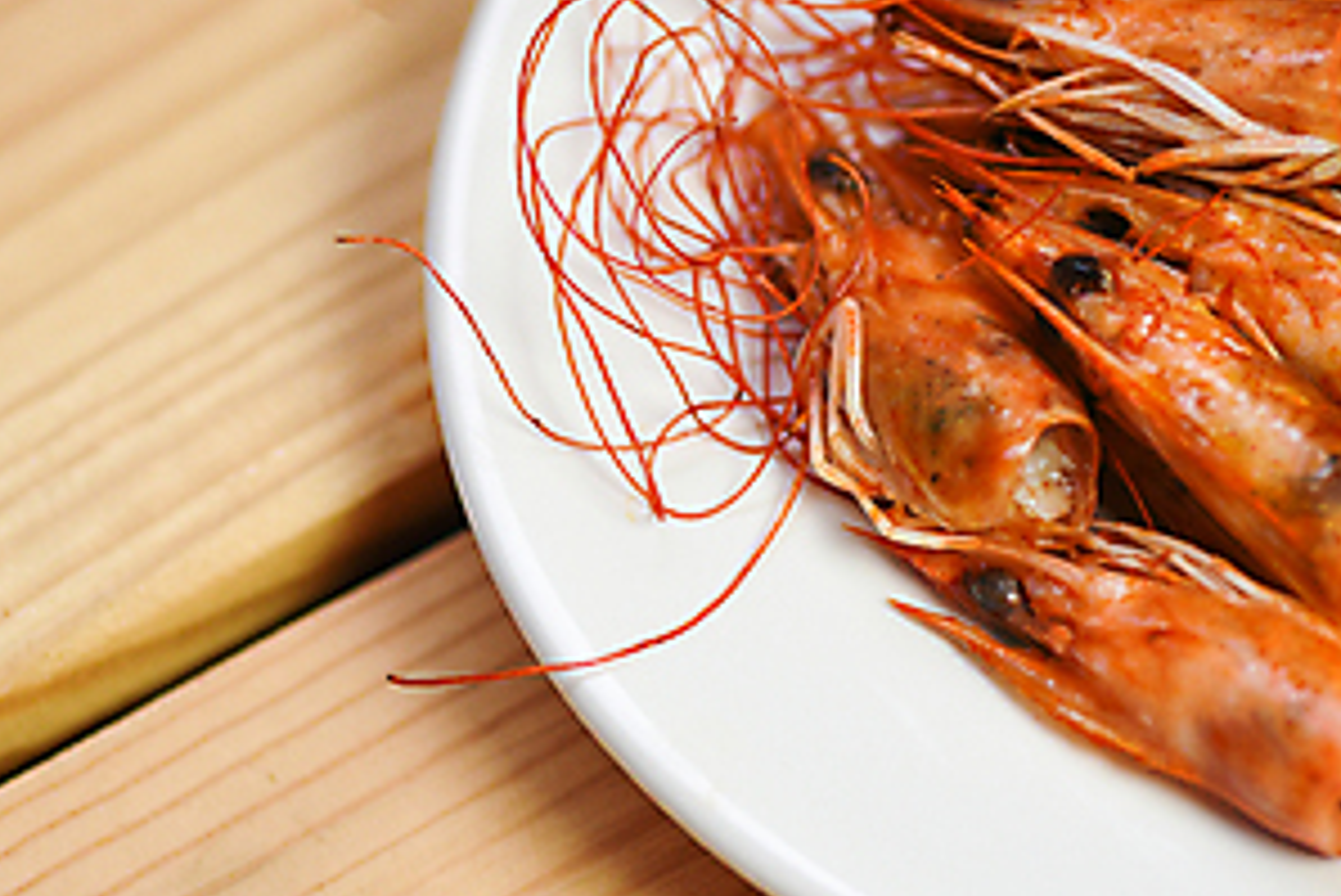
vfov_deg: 6.5
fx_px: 7863
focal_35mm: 211
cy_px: 212
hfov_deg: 9.7
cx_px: 970
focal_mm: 105
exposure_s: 1/100
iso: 500
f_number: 4
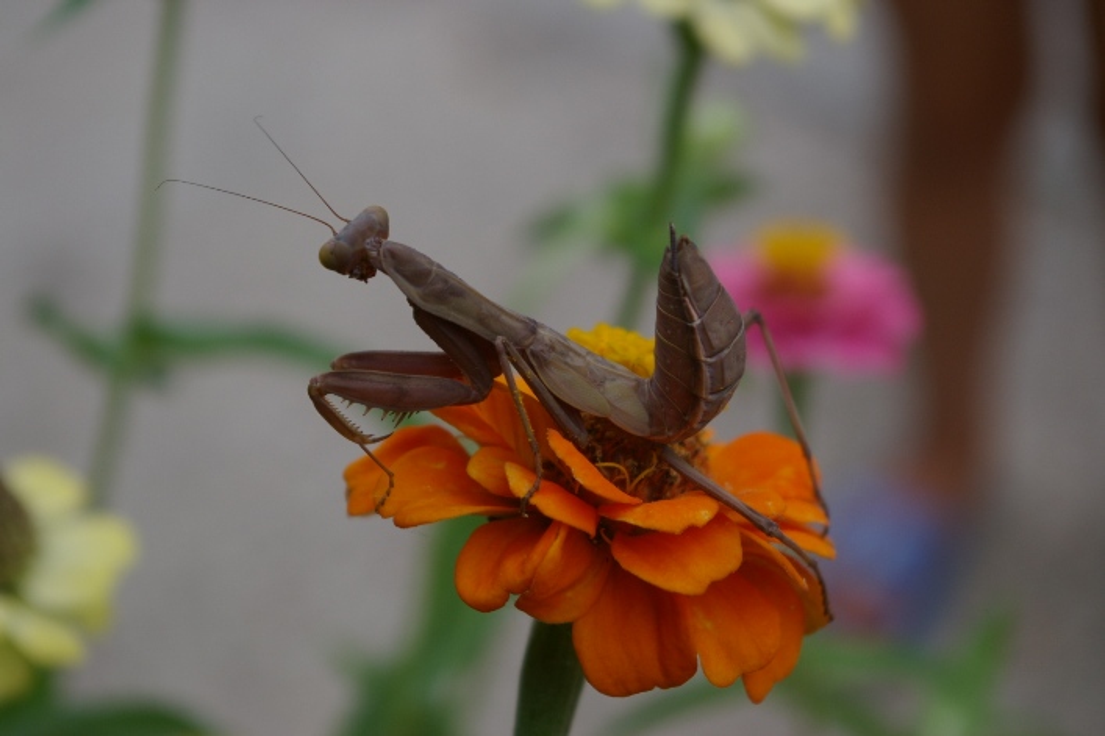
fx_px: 2532
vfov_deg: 16.5
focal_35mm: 82
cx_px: 552
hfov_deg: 24.6
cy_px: 368
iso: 200
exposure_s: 1/90
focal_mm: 55
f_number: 8
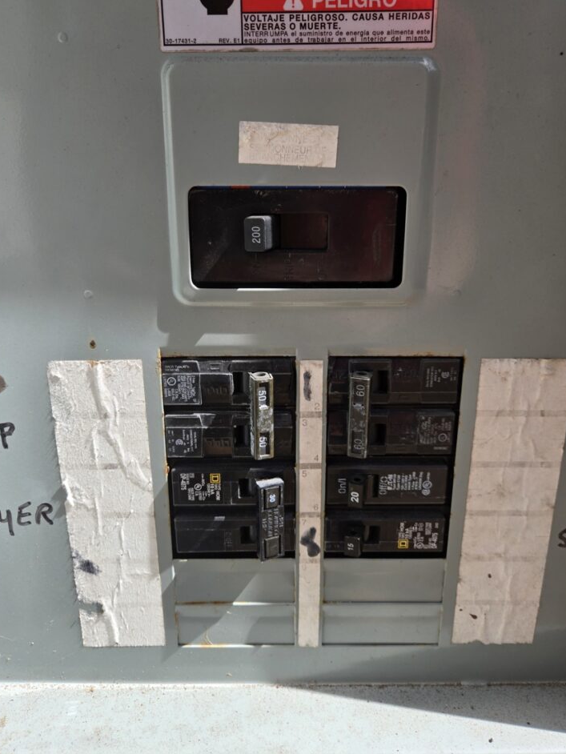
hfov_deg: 54.9
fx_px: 545
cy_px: 345
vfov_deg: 69.3
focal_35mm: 25
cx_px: 271
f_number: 1.8
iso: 25
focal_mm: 5.4
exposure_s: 1/726
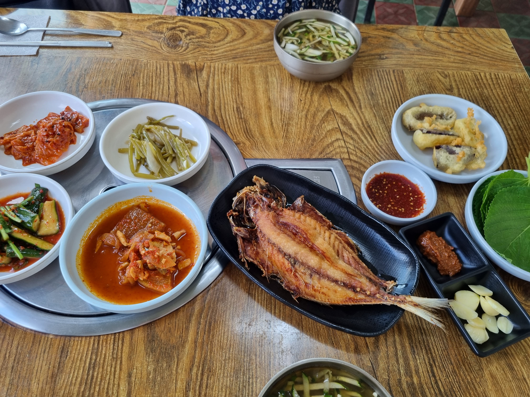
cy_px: 198
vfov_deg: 53.1
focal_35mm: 26
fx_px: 398
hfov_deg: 67.3
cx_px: 265
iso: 64
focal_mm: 5.4
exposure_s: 1/120
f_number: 1.8
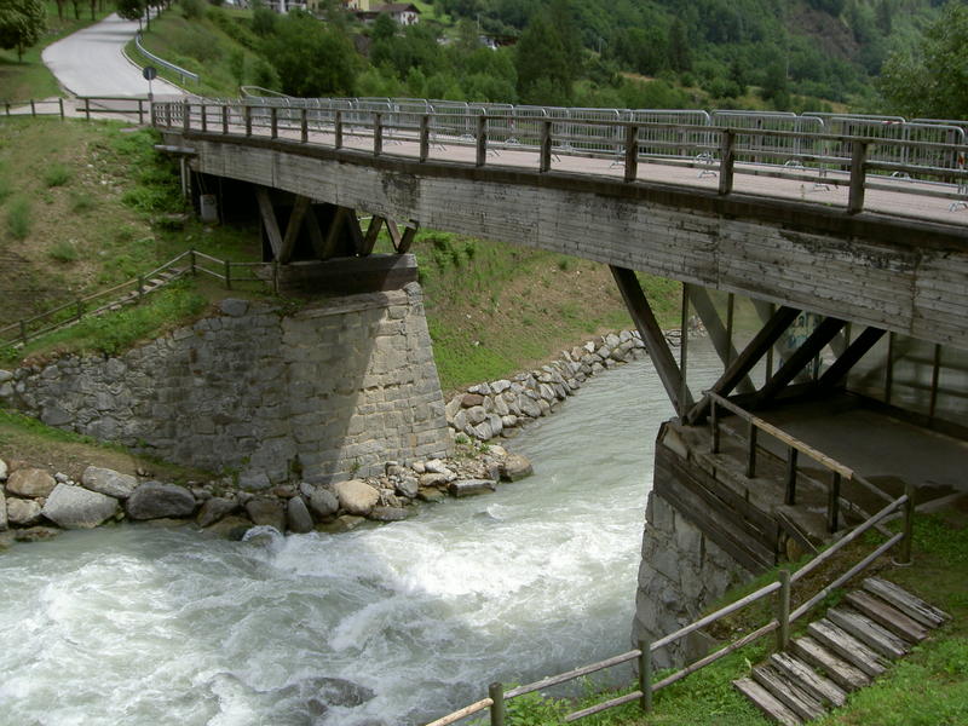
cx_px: 484
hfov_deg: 47.9
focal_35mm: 39
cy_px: 363
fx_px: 1091
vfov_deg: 36.8
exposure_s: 1/400
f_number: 4.7
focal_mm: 8
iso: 50
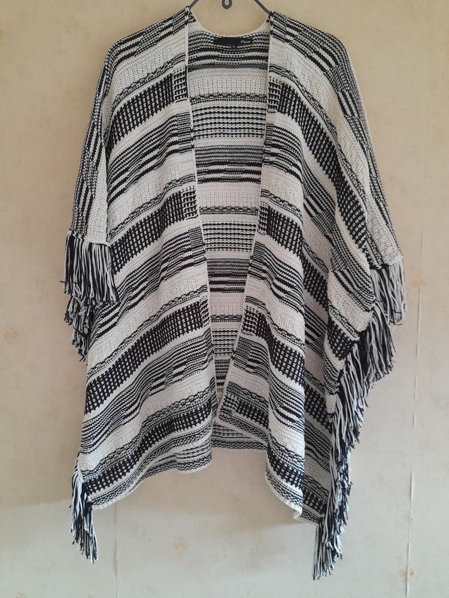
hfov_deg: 54.9
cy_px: 299
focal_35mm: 25
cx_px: 224
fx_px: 432
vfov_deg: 69.4
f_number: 2
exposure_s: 1/50
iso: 160
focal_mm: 4.6
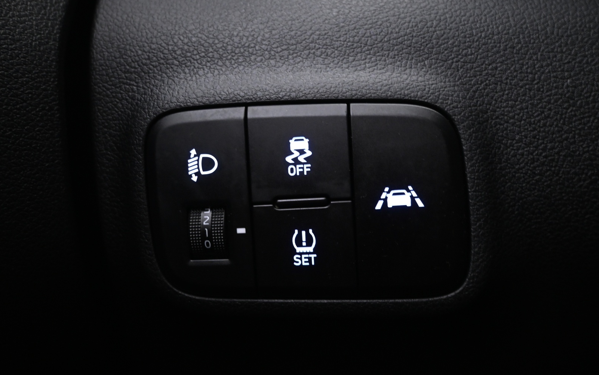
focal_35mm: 35
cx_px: 301
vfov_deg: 36.5
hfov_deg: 55.6
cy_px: 192
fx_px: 568
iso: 1600
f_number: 4
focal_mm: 22.5
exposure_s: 1/3
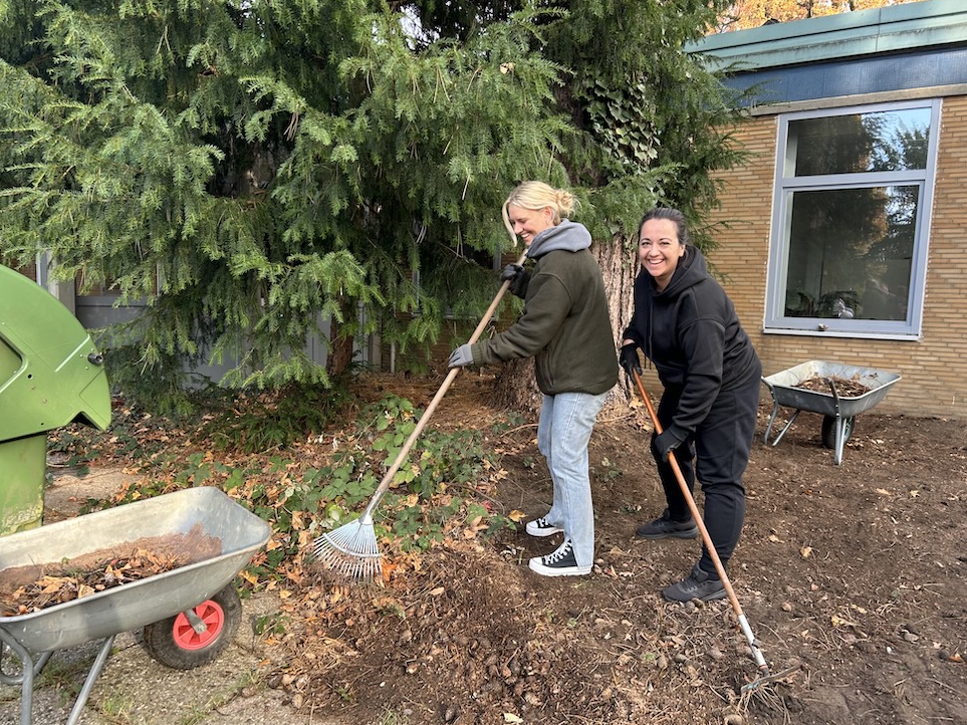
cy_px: 373
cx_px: 474
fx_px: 754
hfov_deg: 65.3
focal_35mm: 27
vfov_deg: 51.3
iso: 40
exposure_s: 1/121
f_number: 1.5
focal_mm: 5.7
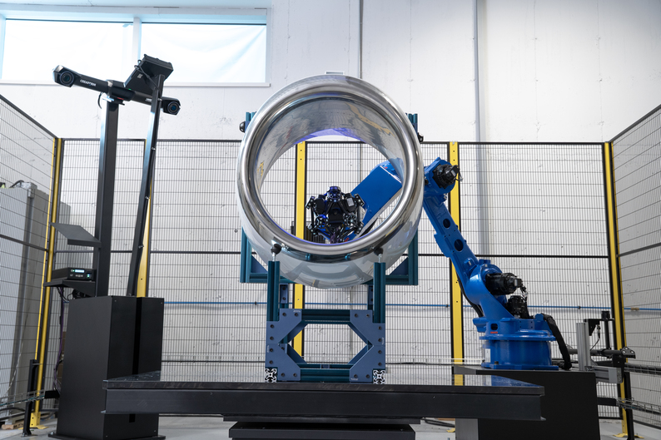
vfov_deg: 35.8
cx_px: 330
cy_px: 220
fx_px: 681
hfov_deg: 51.8
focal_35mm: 37
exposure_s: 1/50
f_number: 5
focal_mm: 37.1
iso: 640
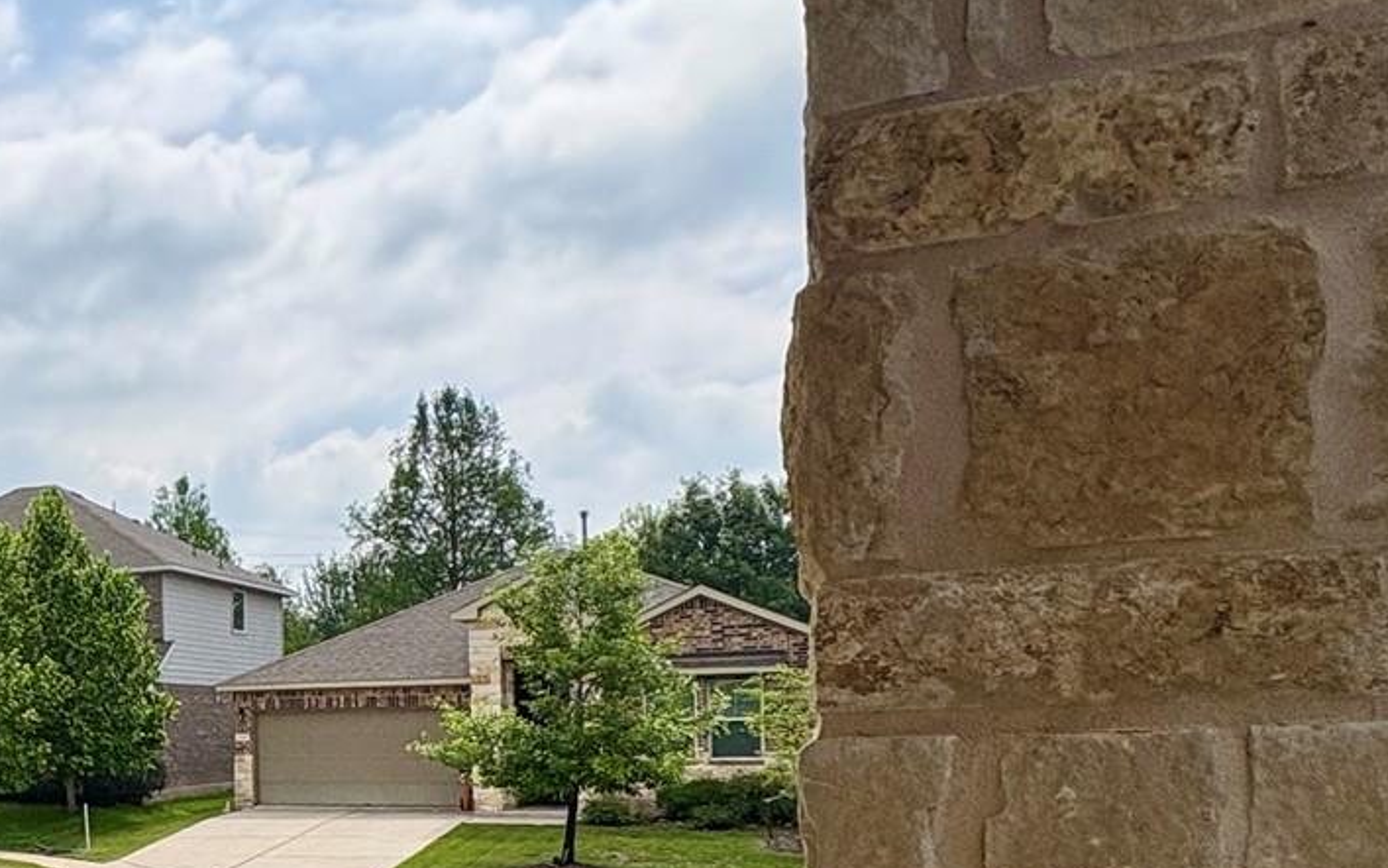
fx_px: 1627
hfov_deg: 36.8
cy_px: 738
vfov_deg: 29.0
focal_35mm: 43
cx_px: -230
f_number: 2.2
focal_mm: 2.22
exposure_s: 1/3546
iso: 50
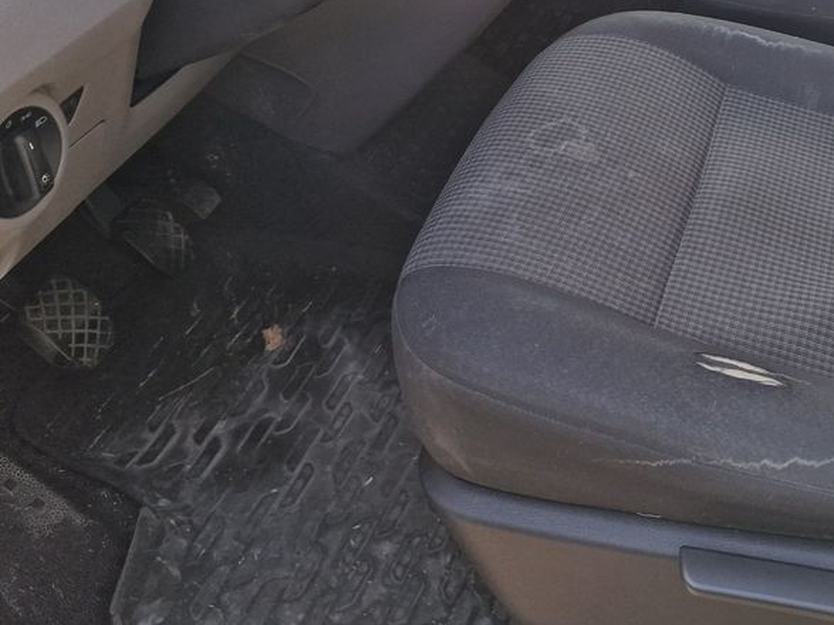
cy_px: -6
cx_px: 659
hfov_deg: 39.0
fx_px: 1132
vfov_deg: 28.8
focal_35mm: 47
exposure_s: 1/180
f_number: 1.8
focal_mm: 6.4
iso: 50
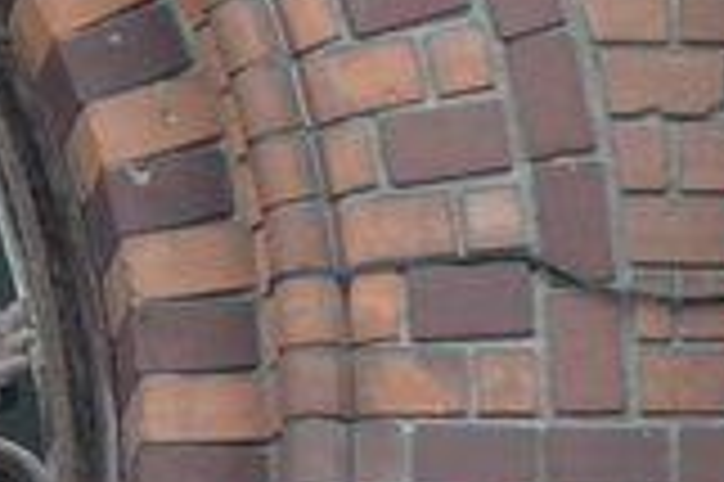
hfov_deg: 2.8
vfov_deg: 1.8
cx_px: -540
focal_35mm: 742
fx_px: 14907
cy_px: 257
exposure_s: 1/8
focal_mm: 60.05
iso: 1000
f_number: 4.5
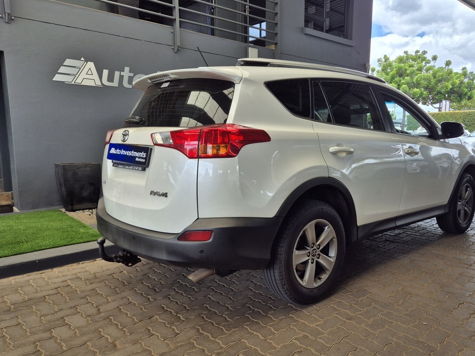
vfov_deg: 51.3
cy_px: 185
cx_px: 277
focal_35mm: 27
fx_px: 370
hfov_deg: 64.9
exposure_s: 1/396
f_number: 1.8
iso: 25
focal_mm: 5.4
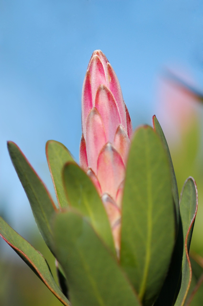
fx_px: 1335
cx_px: 102
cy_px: 153
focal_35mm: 158
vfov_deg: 13.1
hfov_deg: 8.7
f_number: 3.2
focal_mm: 105
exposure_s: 1/3200
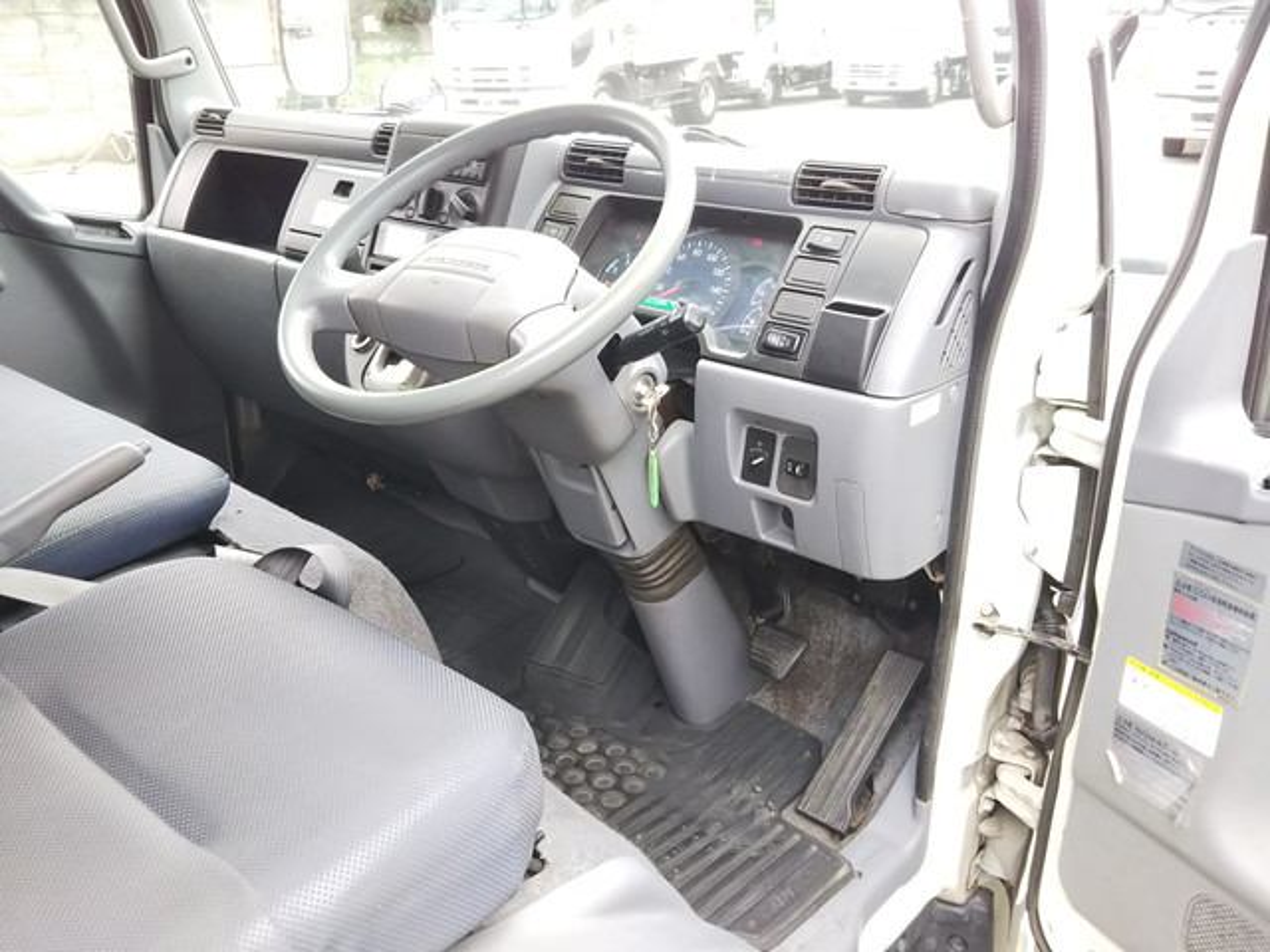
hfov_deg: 60.0
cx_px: 635
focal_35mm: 30
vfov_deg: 46.8
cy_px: 476
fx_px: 1101
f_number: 2.2
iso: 40
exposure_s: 1/60
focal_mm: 4
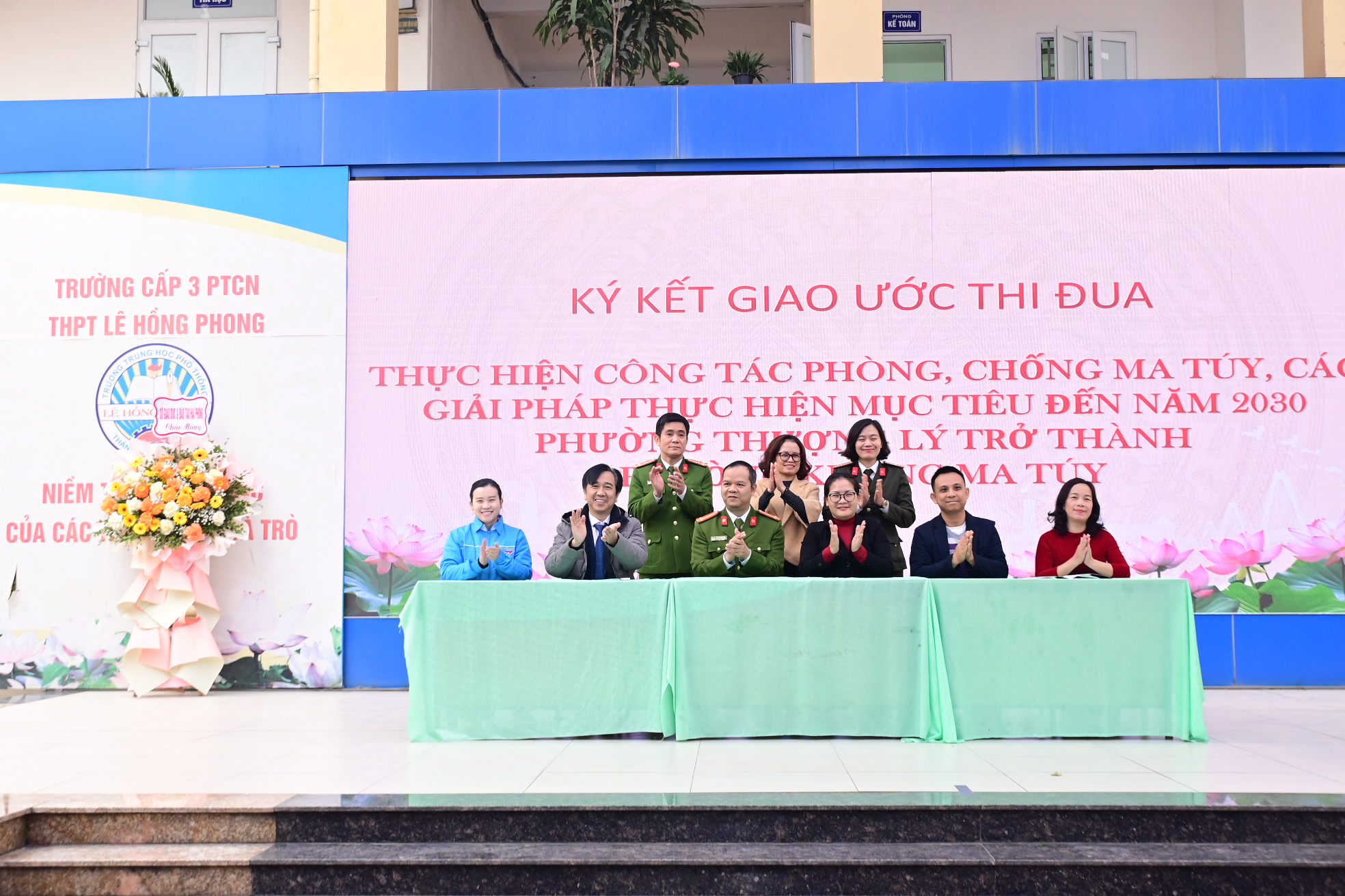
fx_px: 1681
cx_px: 672
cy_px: 448
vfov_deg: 29.9
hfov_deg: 43.6
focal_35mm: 45
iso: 320
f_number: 4
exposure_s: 1/200
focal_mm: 30
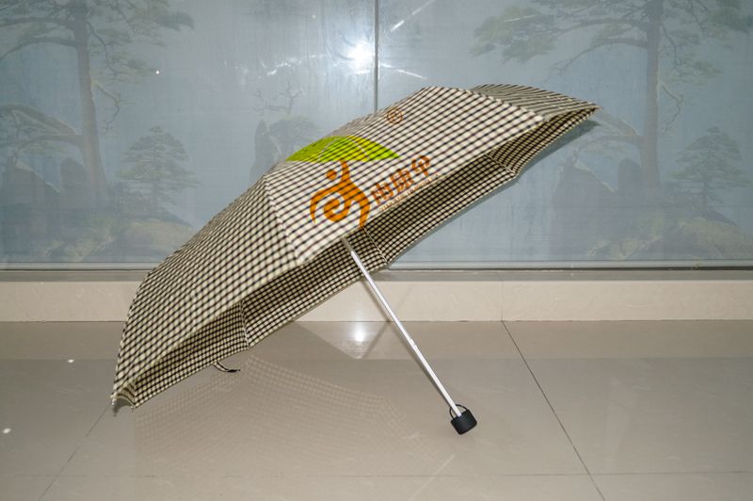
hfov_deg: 49.6
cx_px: 376
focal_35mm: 39
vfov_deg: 34.2
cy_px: 250
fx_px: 815
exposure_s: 1/60
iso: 640
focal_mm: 26
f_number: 4
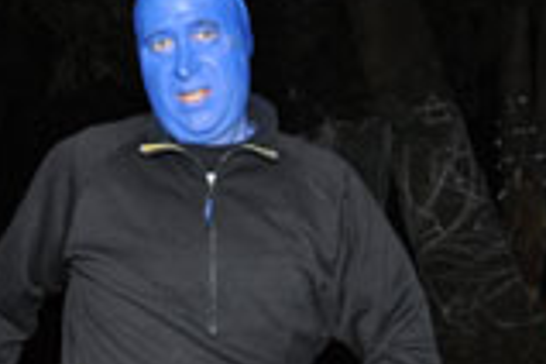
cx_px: 227
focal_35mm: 68
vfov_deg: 18.9
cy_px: 436
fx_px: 1031
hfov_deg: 29.6
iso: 800
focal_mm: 18
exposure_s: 1/60
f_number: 4
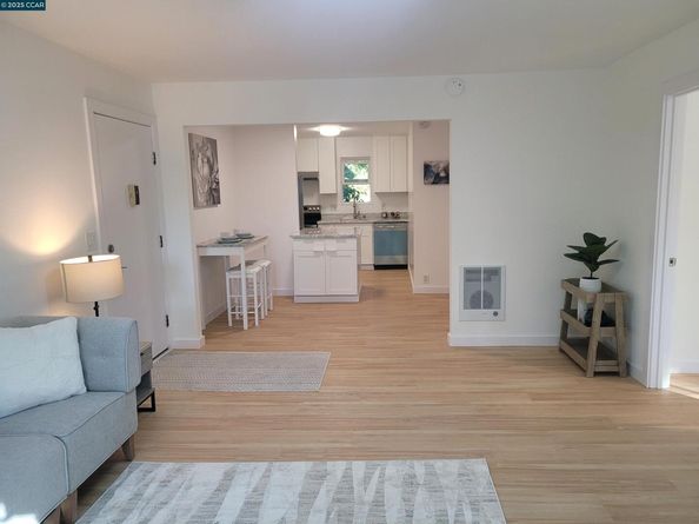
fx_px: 525
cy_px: 262
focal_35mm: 26
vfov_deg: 53.0
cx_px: 350
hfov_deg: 67.3
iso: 125
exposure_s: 1/120
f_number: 1.8
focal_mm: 5.4
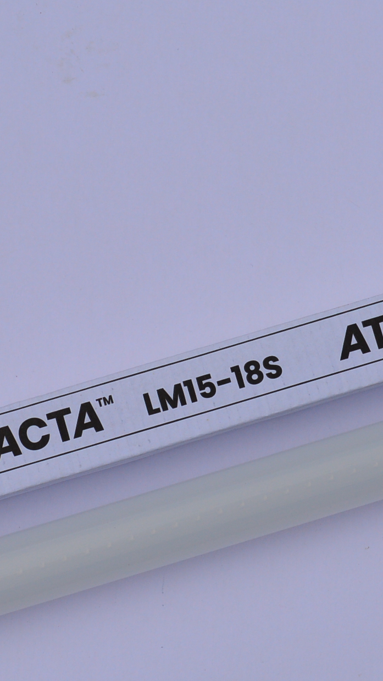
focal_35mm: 122
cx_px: 229
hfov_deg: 9.9
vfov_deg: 17.6
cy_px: 406
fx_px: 2202
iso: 180
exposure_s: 1/500
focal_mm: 32
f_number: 11
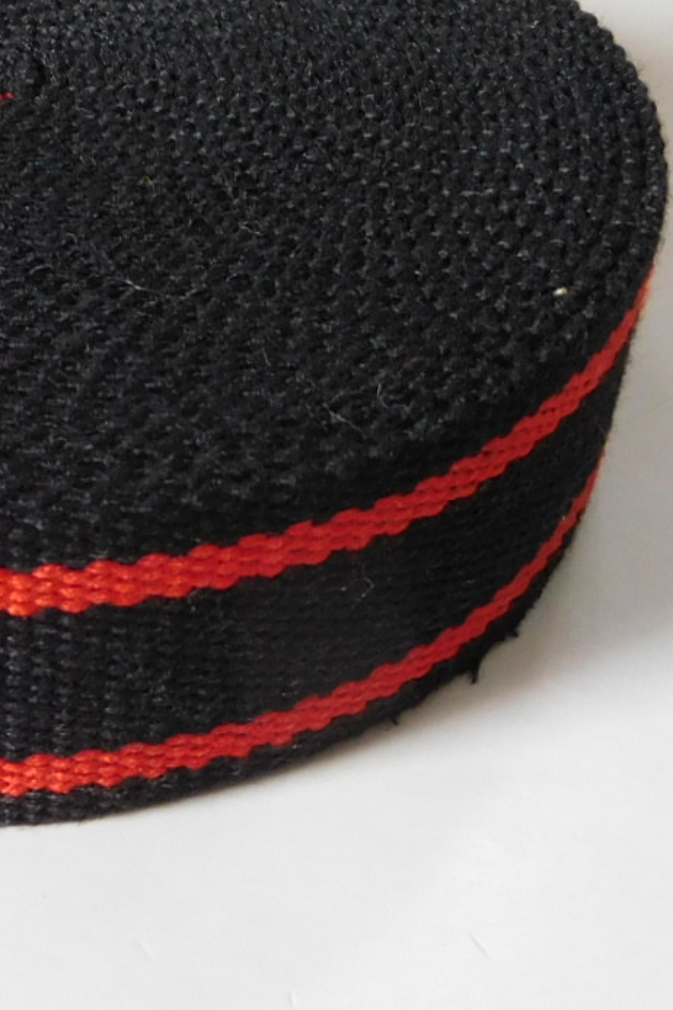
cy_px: 500
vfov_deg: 33.4
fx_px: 1682
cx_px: -20
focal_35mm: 60
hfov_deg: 21.7
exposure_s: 1/20
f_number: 3.4
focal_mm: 4.5
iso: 400
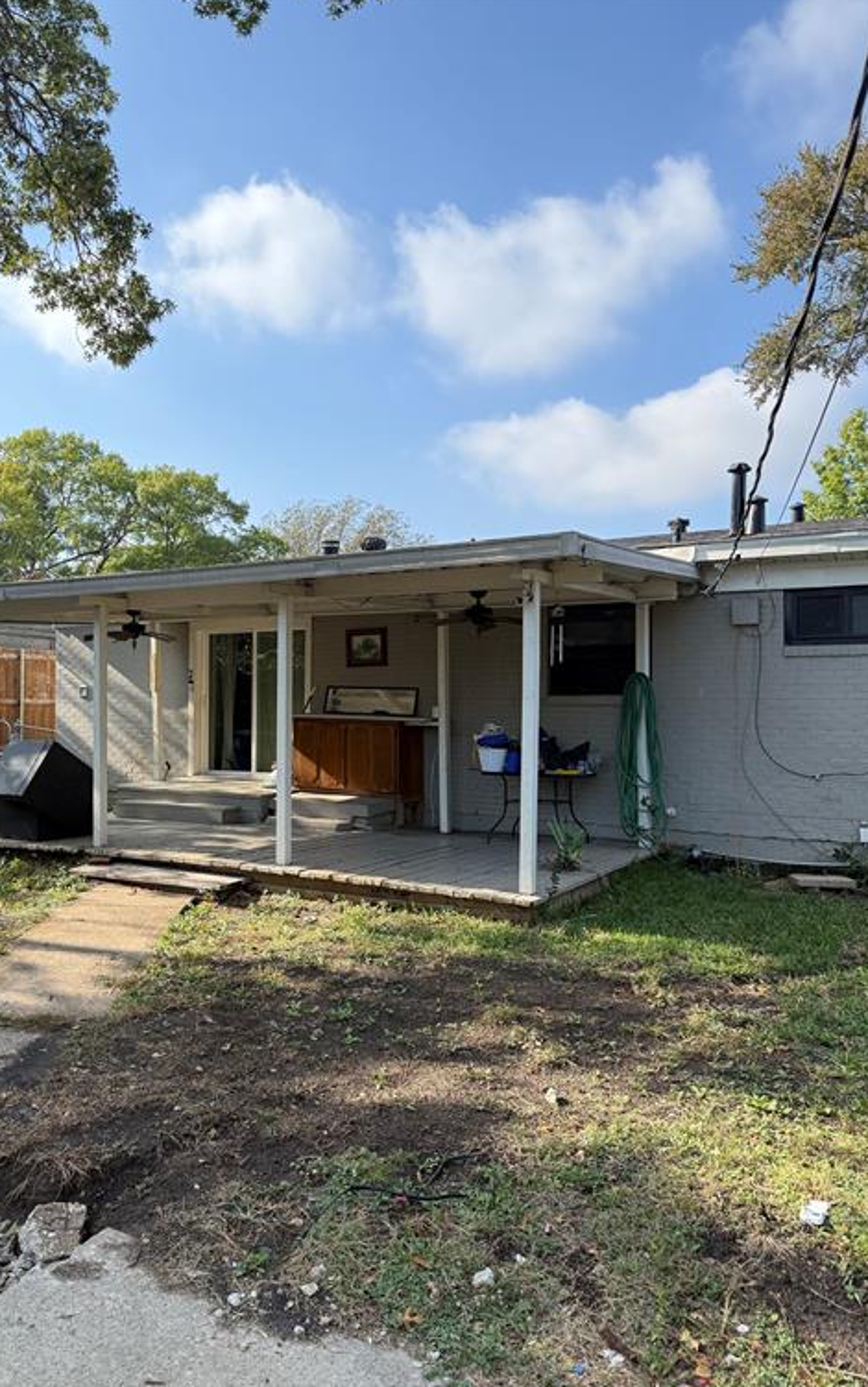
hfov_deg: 47.4
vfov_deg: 70.4
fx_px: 983
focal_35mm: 26
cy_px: 700
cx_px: 345
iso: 100
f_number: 1.78
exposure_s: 1/992
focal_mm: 6.76
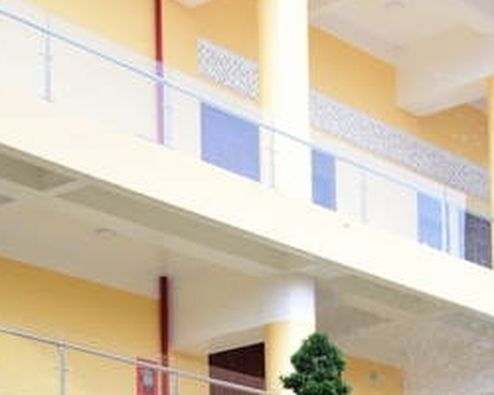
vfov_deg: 12.2
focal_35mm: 122
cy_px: 539
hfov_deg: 15.8
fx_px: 1784
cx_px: 261
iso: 320
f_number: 7.1
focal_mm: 50
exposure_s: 1/100
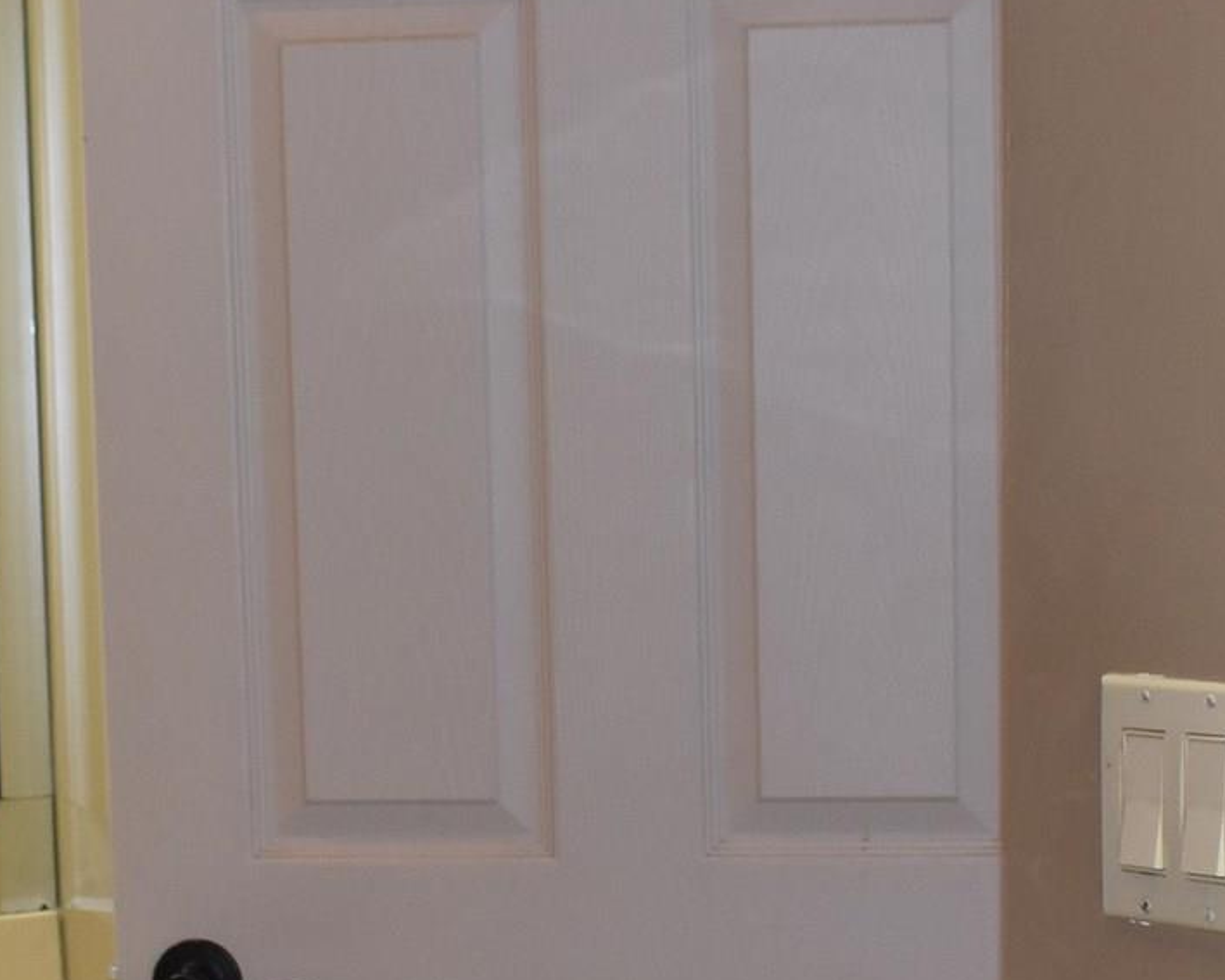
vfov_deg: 12.4
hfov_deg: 15.8
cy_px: 1170
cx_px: 624
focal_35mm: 122
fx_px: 4423
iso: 800
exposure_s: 1/100
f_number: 5
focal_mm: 20
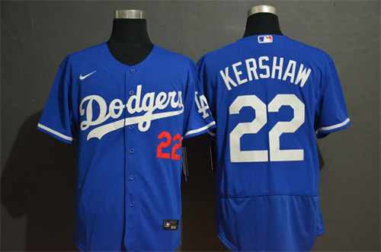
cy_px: 126
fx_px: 634
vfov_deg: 22.5
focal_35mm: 60
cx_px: 190
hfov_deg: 33.5
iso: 4000
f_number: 4.5
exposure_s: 1/30
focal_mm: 40
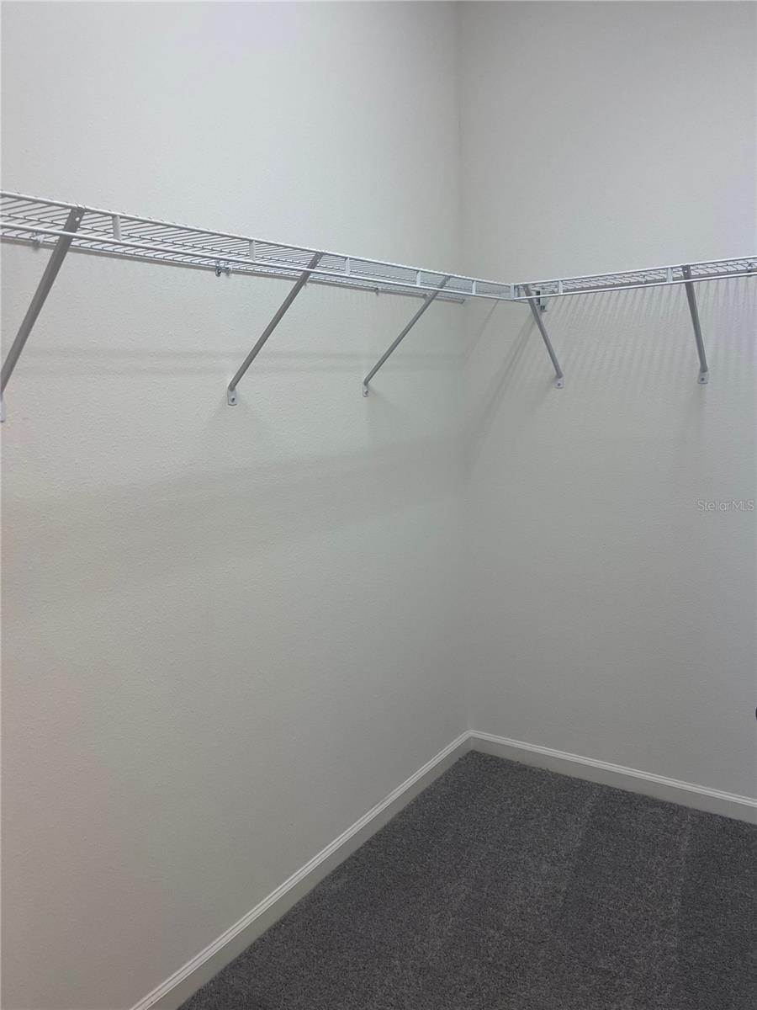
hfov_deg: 53.1
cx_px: 378
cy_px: 505
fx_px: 758
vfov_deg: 67.3
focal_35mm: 26
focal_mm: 5.1
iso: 80
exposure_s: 1/120
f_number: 1.6
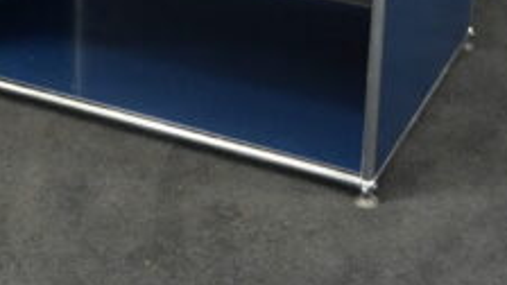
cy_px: -140
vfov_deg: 11.8
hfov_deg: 21.8
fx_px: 1317
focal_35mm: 98
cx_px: 206
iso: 12800
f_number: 4
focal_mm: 35
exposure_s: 1/125
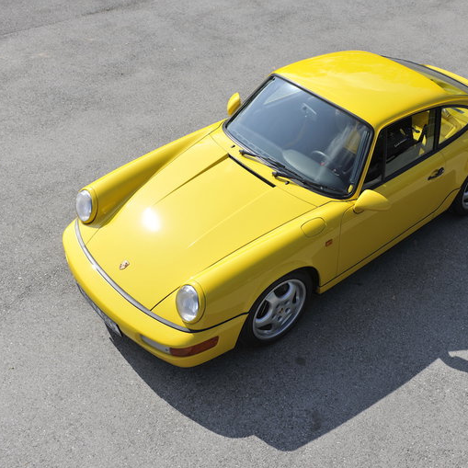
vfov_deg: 40.9
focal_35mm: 41
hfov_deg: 40.4
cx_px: 313
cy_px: 234
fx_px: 627
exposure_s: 1/800
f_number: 4.5
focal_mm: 32
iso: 100
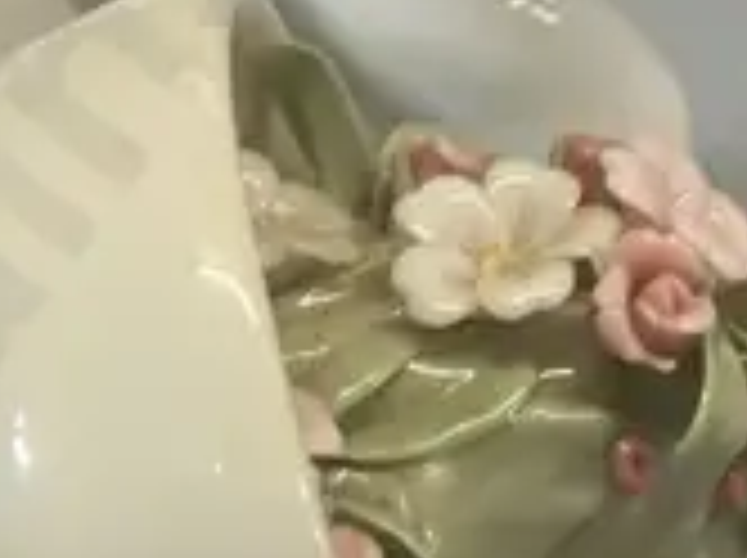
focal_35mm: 173
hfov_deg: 11.4
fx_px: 3728
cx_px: 171
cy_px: -9
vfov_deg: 8.5
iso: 64
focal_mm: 3.99
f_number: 1.8
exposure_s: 1/50
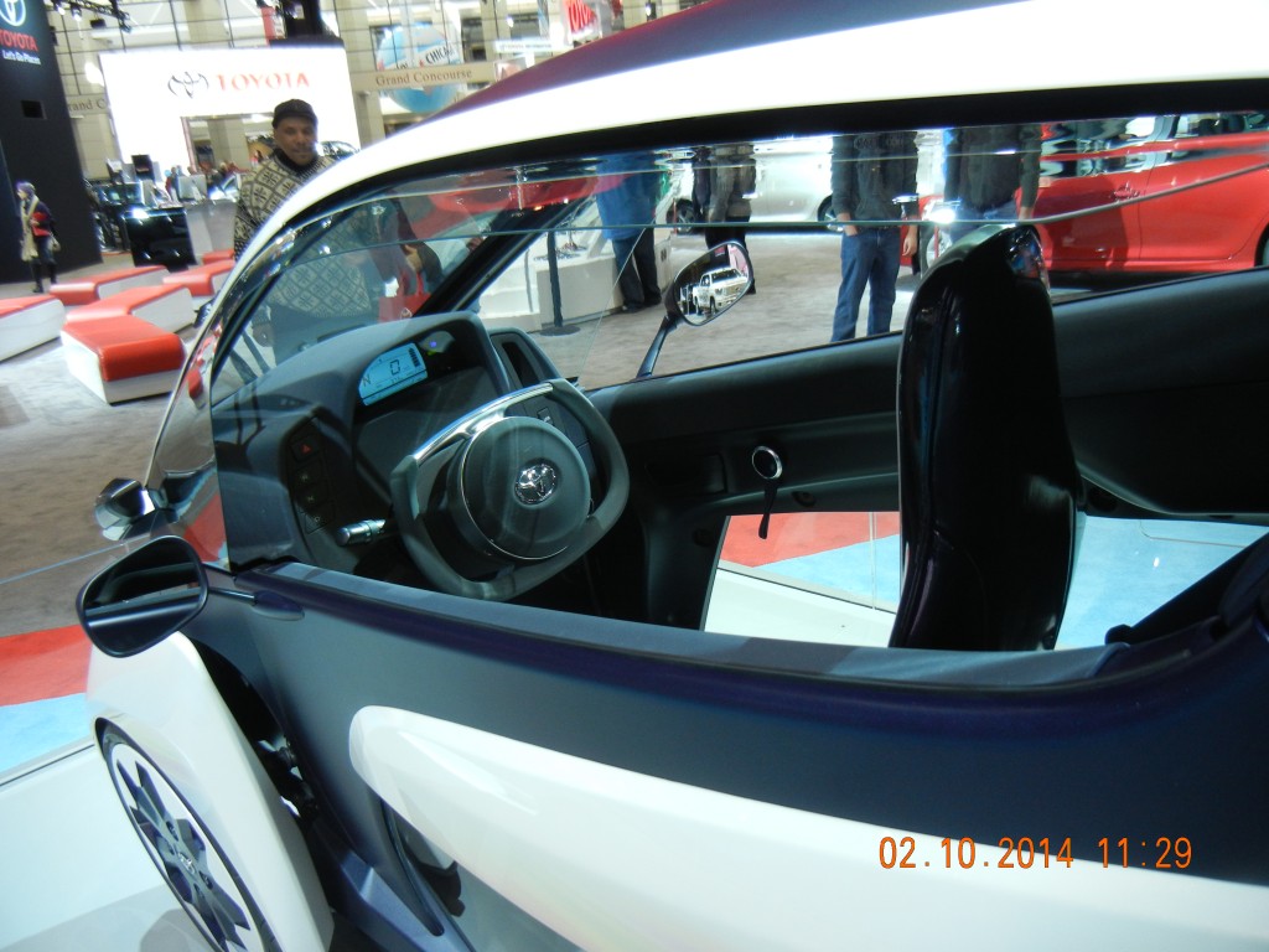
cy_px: 476
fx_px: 1100
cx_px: 634
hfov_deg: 60.0
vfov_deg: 46.8
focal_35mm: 30
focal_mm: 5.4
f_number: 3.5
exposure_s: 1/51.6
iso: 277
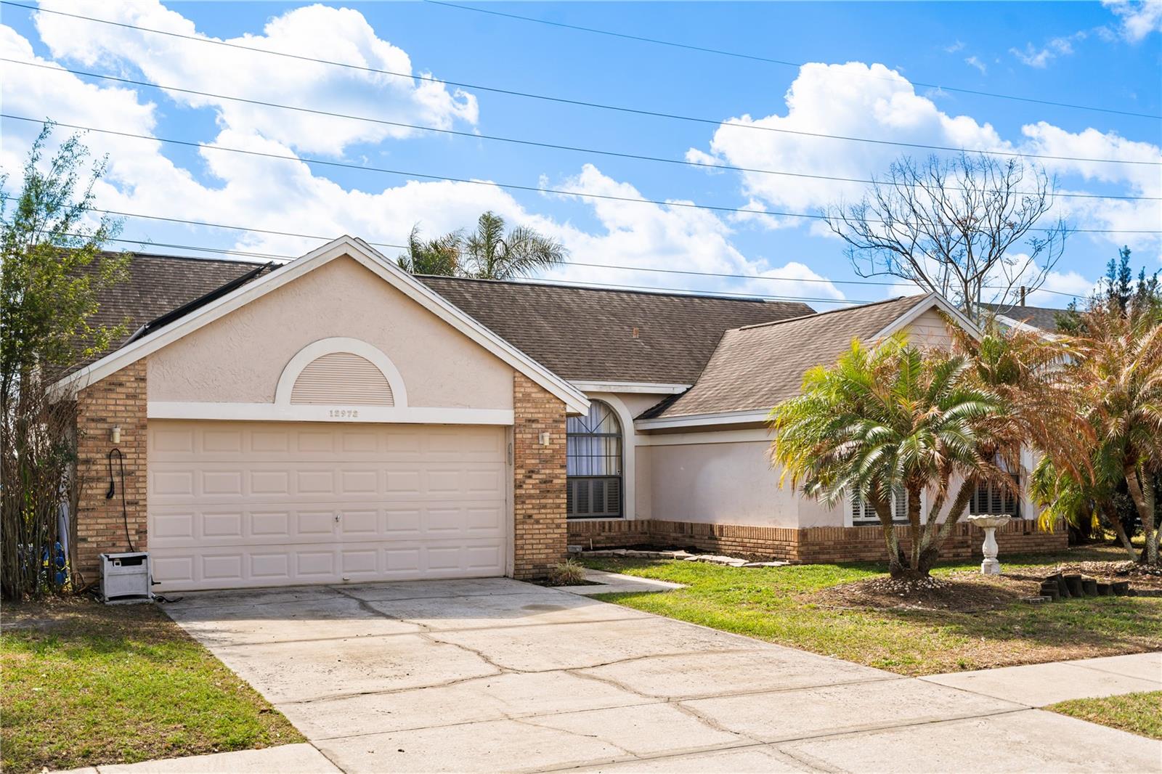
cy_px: 387
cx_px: 581
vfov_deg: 37.8
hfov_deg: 54.4
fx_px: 1129
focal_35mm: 35
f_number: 4
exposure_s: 1/640
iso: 100
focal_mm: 35
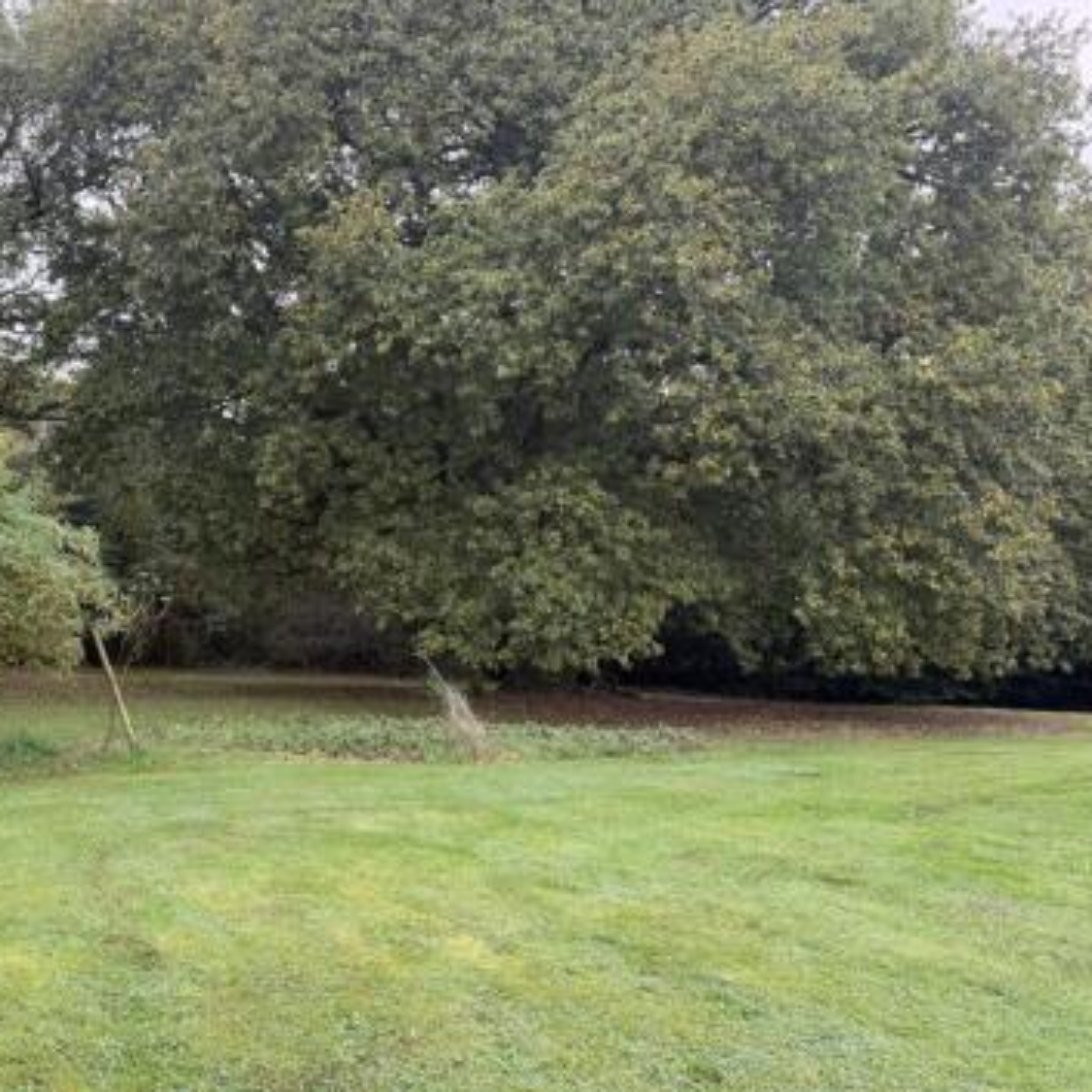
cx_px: 286
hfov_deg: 45.7
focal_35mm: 35
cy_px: 574
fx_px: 1249
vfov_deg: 47.2
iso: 100
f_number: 1.78
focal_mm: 6.76
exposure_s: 1/185
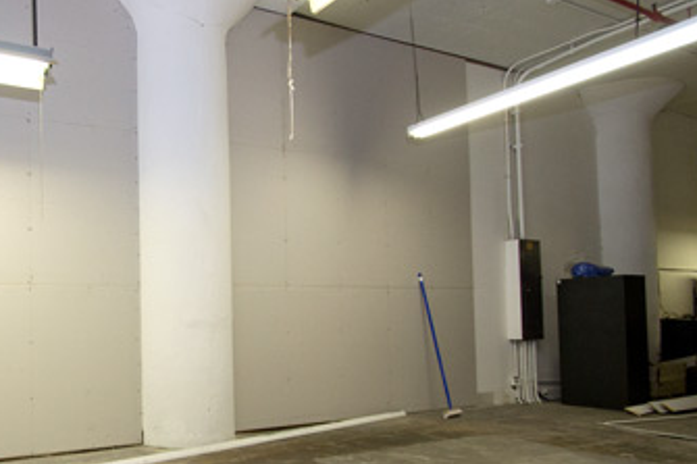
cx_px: 158
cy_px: 284
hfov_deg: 64.4
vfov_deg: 49.1
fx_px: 503
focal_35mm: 26
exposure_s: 1/125
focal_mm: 10
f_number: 4.5
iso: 800
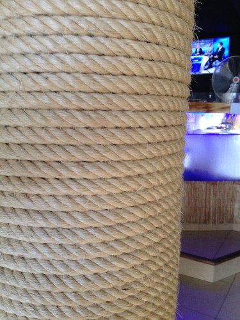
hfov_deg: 40.7
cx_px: 120
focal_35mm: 35
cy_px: 160
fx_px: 324
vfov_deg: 52.6
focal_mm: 4.28
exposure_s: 1/20
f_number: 2.4
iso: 250
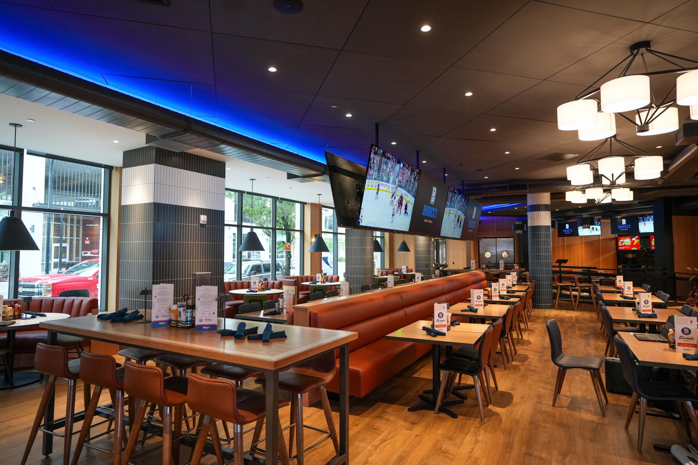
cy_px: 232
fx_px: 407
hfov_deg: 81.2
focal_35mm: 21
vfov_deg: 59.5
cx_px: 349
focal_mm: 21
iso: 1600
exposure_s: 1/160
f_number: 3.2
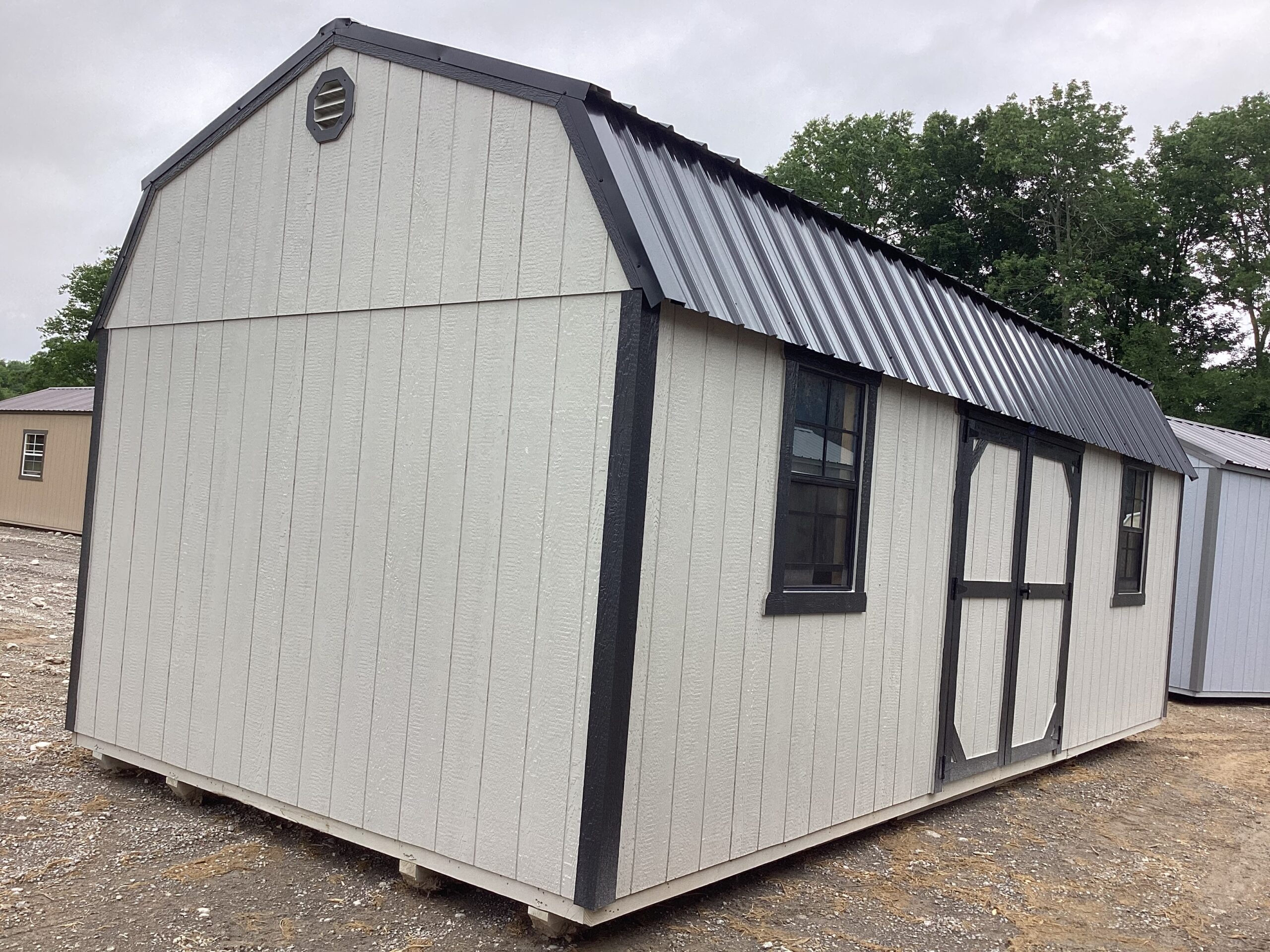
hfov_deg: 58.4
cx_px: 635
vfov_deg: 45.4
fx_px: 1137
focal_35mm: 31
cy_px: 476
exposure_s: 1/233
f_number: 2.4
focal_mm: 3.3
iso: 25
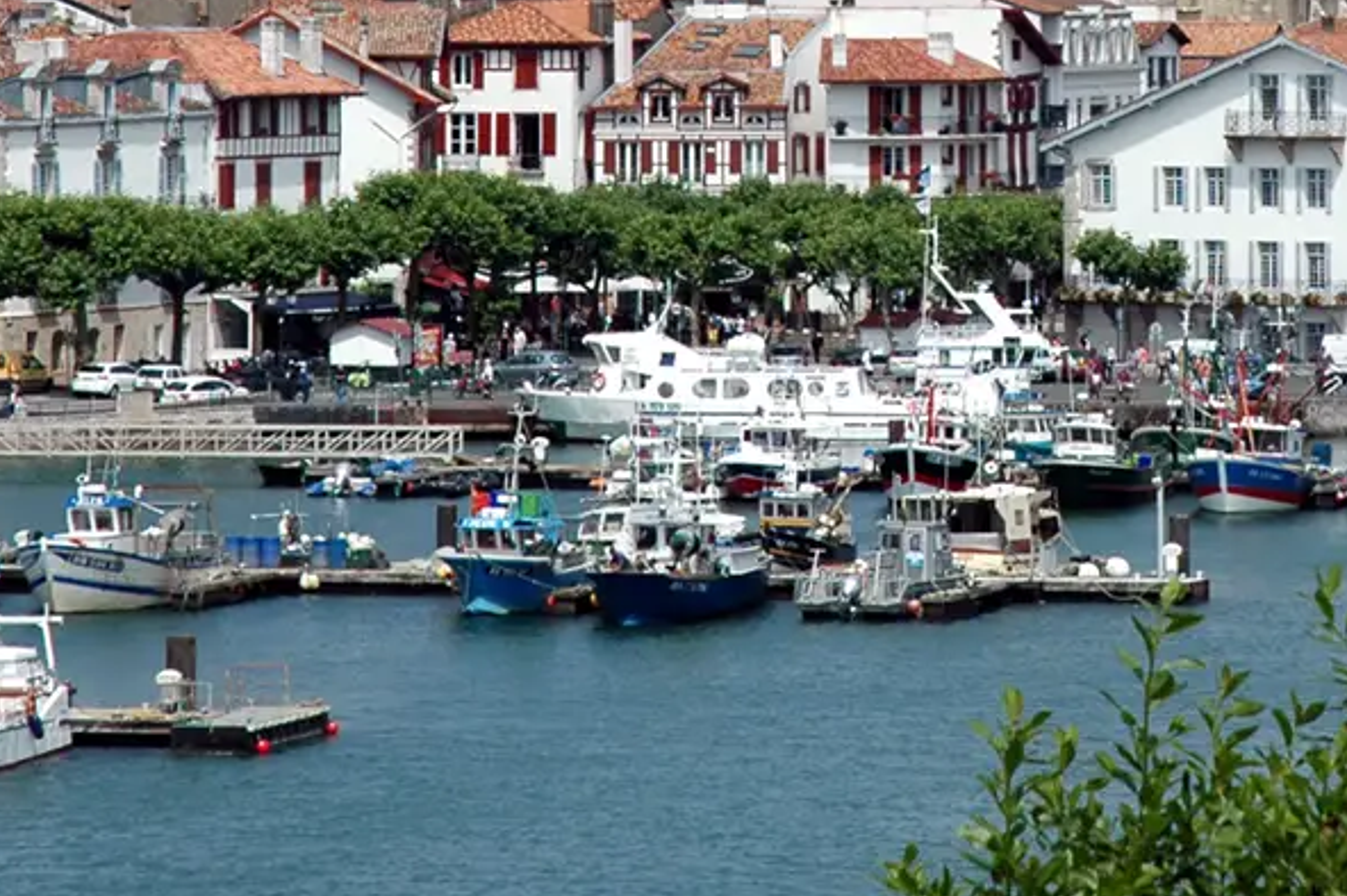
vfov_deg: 5.1
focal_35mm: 266
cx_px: 1056
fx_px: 9947
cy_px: -135
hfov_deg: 7.7
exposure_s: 1/400
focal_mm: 70
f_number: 10
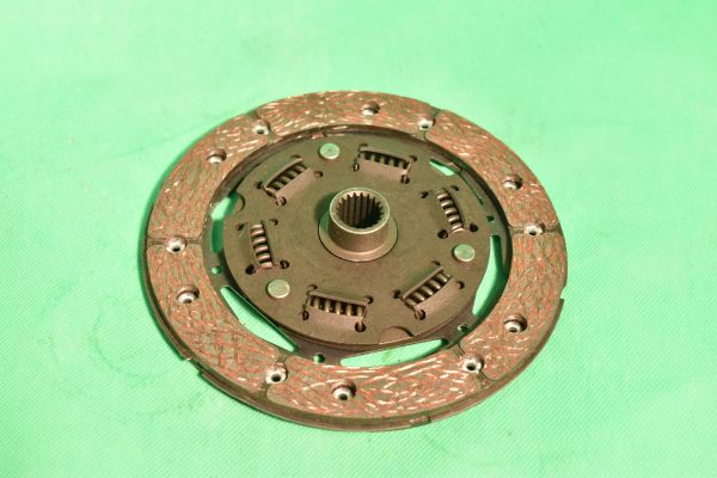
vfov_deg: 23.8
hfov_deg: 35.1
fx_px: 1135
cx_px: 358
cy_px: 239
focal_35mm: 57
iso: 1000
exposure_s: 1/60
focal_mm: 38
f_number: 7.1
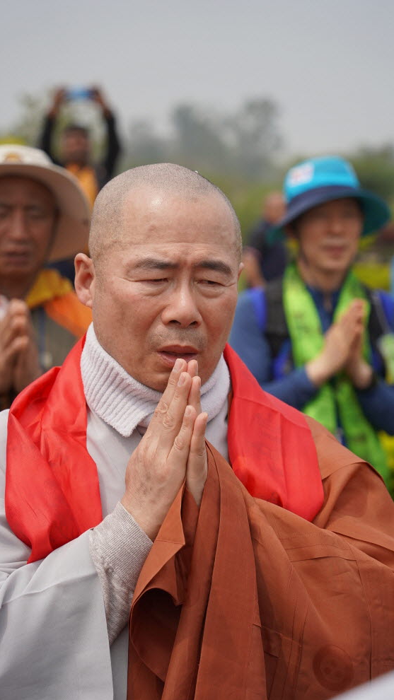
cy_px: 348
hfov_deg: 13.2
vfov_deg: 23.2
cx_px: 212
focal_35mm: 92
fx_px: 1708
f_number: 4.5
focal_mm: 87
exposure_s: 1/500
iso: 100
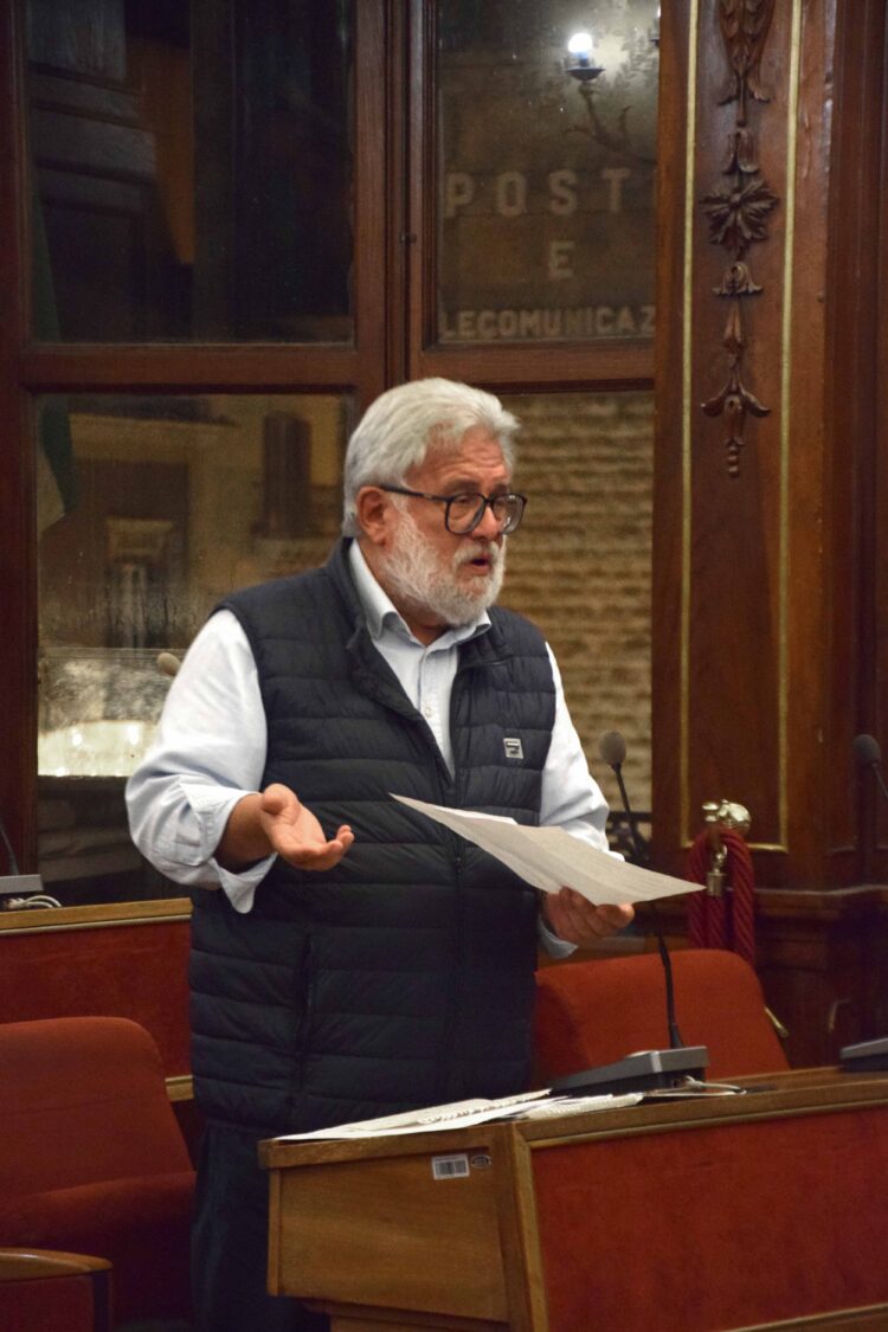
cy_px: 666
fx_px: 4440
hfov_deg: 11.4
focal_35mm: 120
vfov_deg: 17.1
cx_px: 444
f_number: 5.3
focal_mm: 80
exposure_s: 1/60
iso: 3200
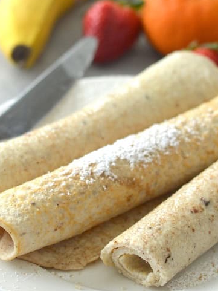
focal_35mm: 135
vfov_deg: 14.6
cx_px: 111
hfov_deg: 11.0
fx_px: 1133
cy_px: 177
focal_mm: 50
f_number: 2.8
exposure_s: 1/500
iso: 720
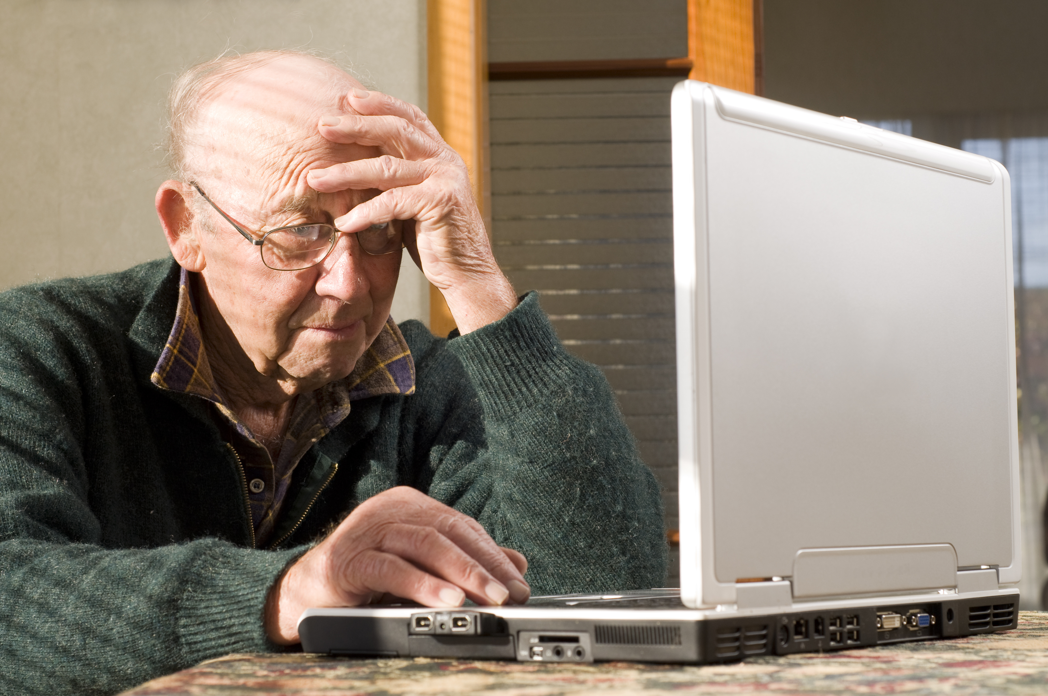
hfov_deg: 27.0
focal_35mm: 75
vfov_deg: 18.1
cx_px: 524
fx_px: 2181
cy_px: 348
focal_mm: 50
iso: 125
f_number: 5
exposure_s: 1/100
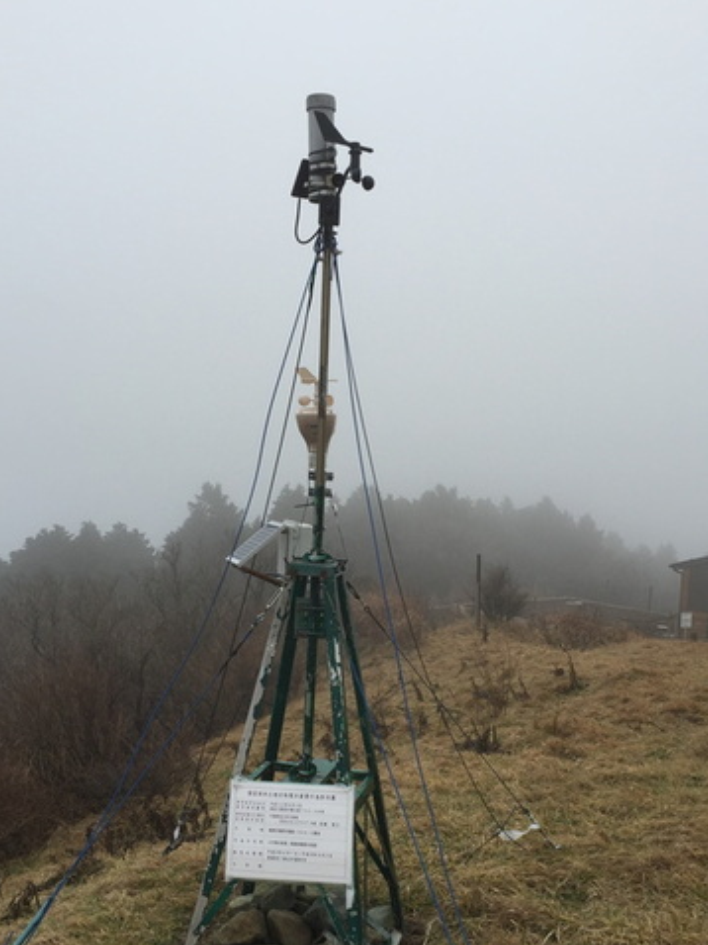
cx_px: 373
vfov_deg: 51.3
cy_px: 518
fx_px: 983
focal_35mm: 36
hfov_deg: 39.6
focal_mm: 4.15
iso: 32
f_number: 2.2
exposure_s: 1/1412
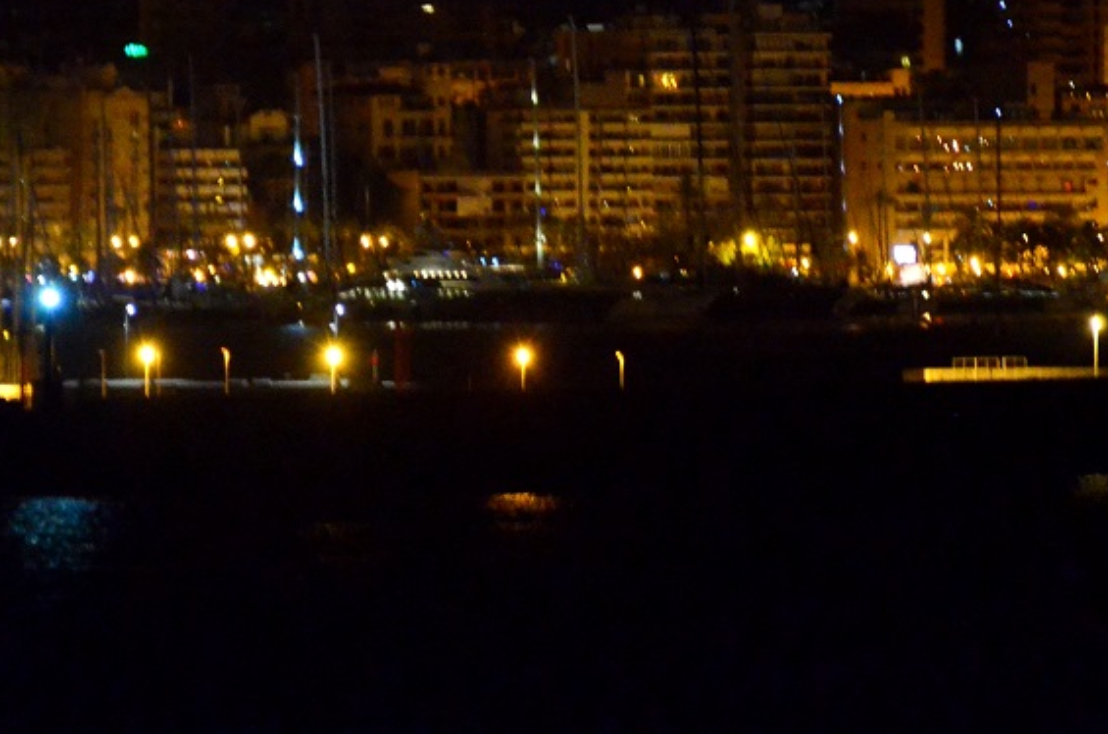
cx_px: 423
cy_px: 276
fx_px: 24444
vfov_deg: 1.7
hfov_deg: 2.6
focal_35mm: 796
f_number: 5.6
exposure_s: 1/10
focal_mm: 300
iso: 6400
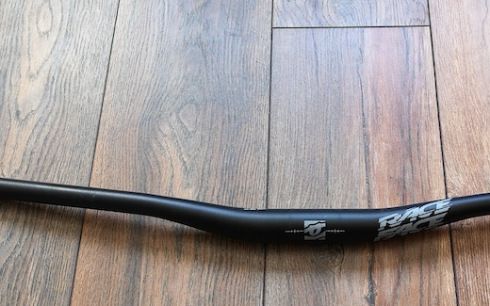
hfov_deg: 44.8
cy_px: 196
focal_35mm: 44
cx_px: 314
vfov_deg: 29.1
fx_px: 588
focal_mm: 5.58
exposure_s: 1/50
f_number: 1.8
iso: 100
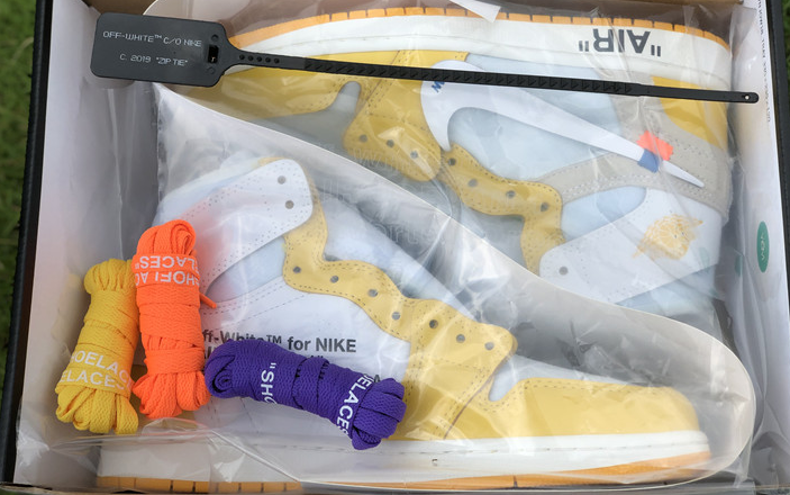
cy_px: 218
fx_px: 1249
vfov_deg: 22.4
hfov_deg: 35.1
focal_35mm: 58
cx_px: 394
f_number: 2.4
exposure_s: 1/666
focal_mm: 6
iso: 16
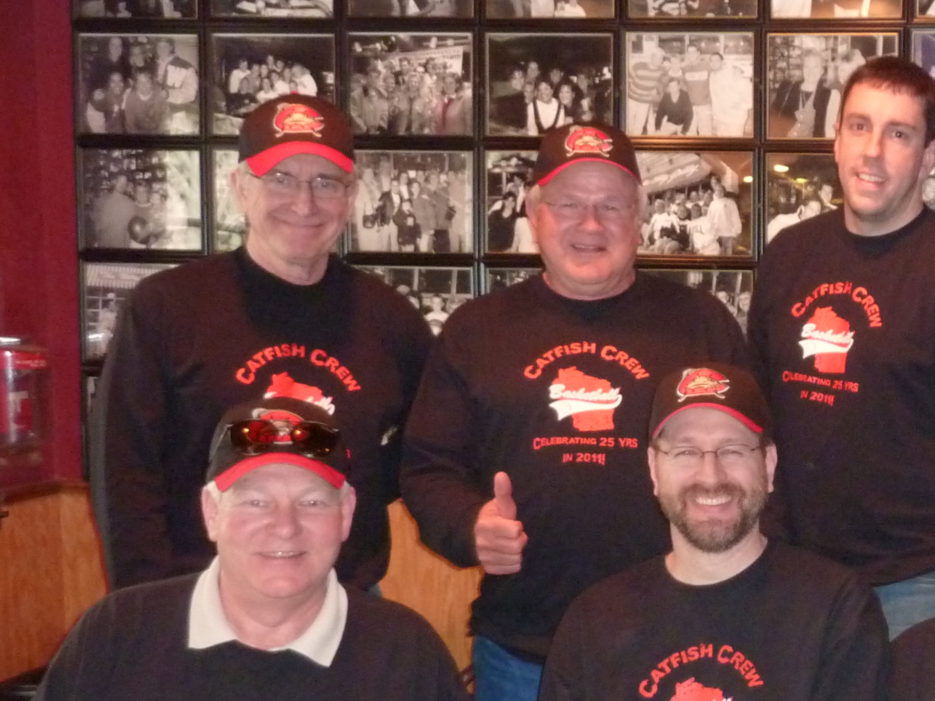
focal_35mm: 64
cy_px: 512
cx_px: 906
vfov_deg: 22.7
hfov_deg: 28.6
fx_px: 1729
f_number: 3.5
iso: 500
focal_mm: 5.3
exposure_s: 1/8
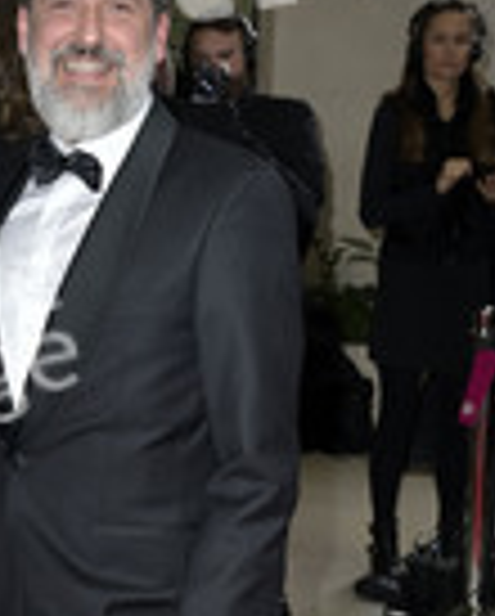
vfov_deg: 18.0
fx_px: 1900
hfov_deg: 14.6
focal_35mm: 104
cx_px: -22
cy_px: 589
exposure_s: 1/250
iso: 640
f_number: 5.6
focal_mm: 38
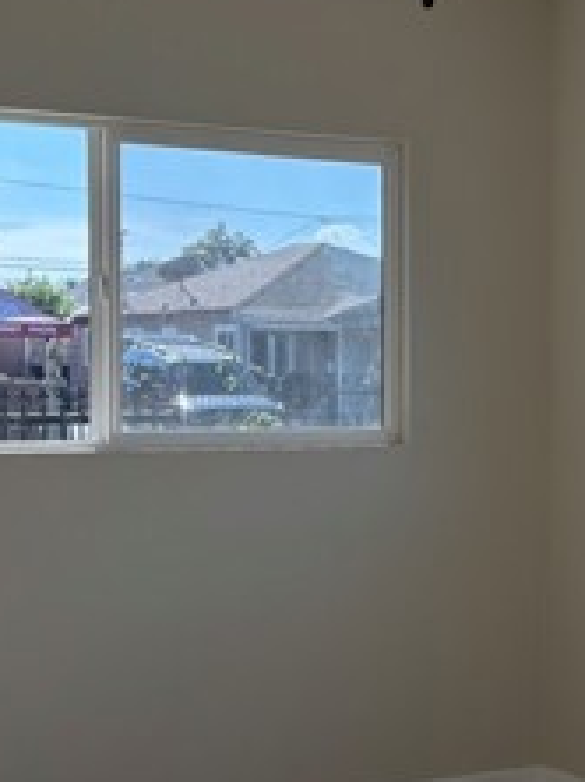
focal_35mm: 75
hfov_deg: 19.5
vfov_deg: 26.0
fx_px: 1693
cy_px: 454
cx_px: 433
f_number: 1.6
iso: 50
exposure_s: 1/927
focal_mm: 5.96
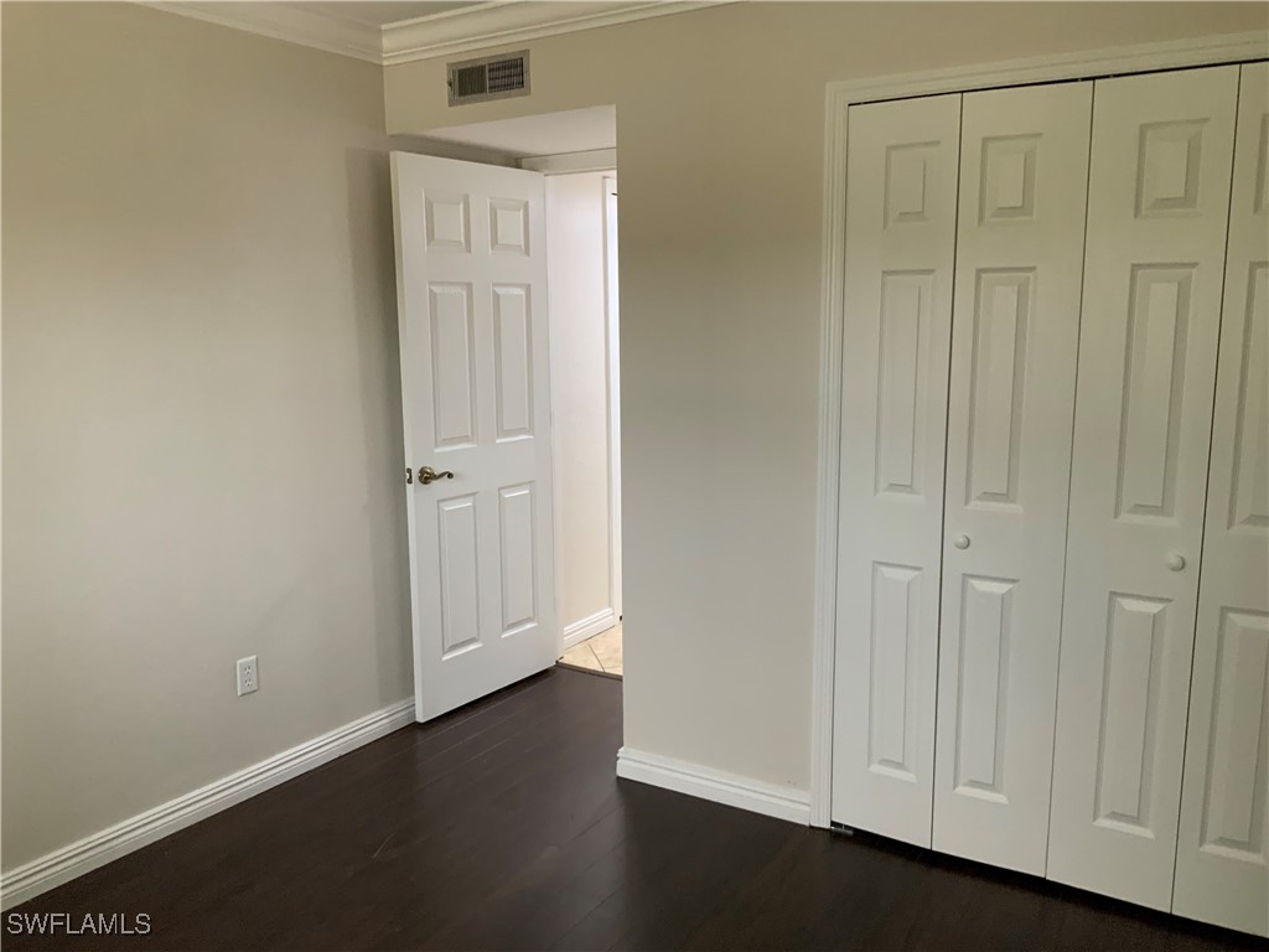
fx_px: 1063
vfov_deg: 48.2
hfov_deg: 61.7
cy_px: 476
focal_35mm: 29
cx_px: 634
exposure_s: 1/60
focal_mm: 3
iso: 160
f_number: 1.8
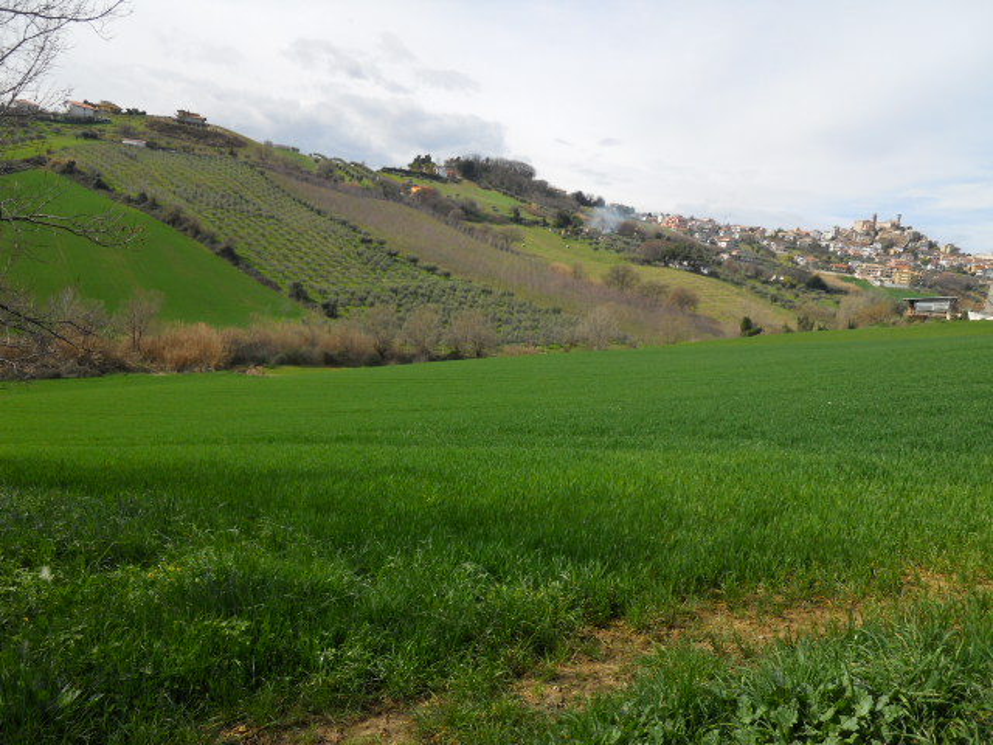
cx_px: 496
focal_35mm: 28
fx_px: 803
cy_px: 372
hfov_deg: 63.4
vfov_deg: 49.7
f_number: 5.4
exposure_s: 1/400
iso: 80
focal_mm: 5
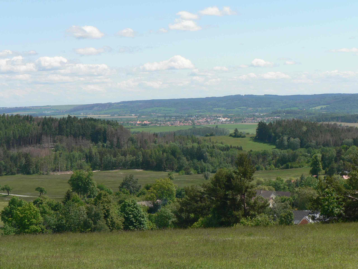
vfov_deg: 14.2
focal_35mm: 104
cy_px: 134
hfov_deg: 18.9
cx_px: 179
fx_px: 1076
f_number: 5
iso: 80
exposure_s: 1/400
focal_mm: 17.3
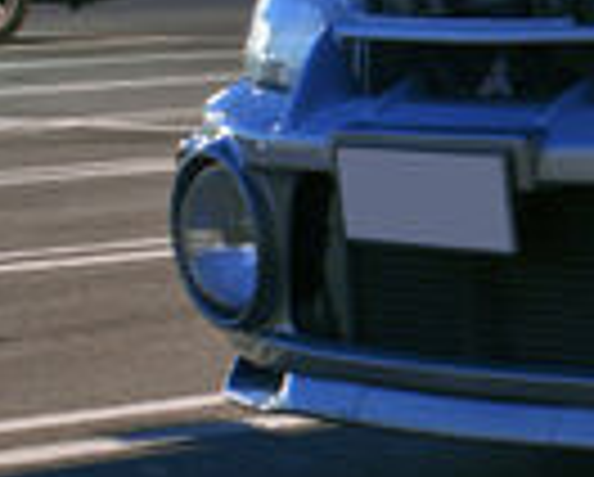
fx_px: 3609
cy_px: -122
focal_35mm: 205
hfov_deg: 8.7
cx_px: 1318
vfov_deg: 7.5
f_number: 6.3
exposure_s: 1
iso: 100
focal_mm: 30
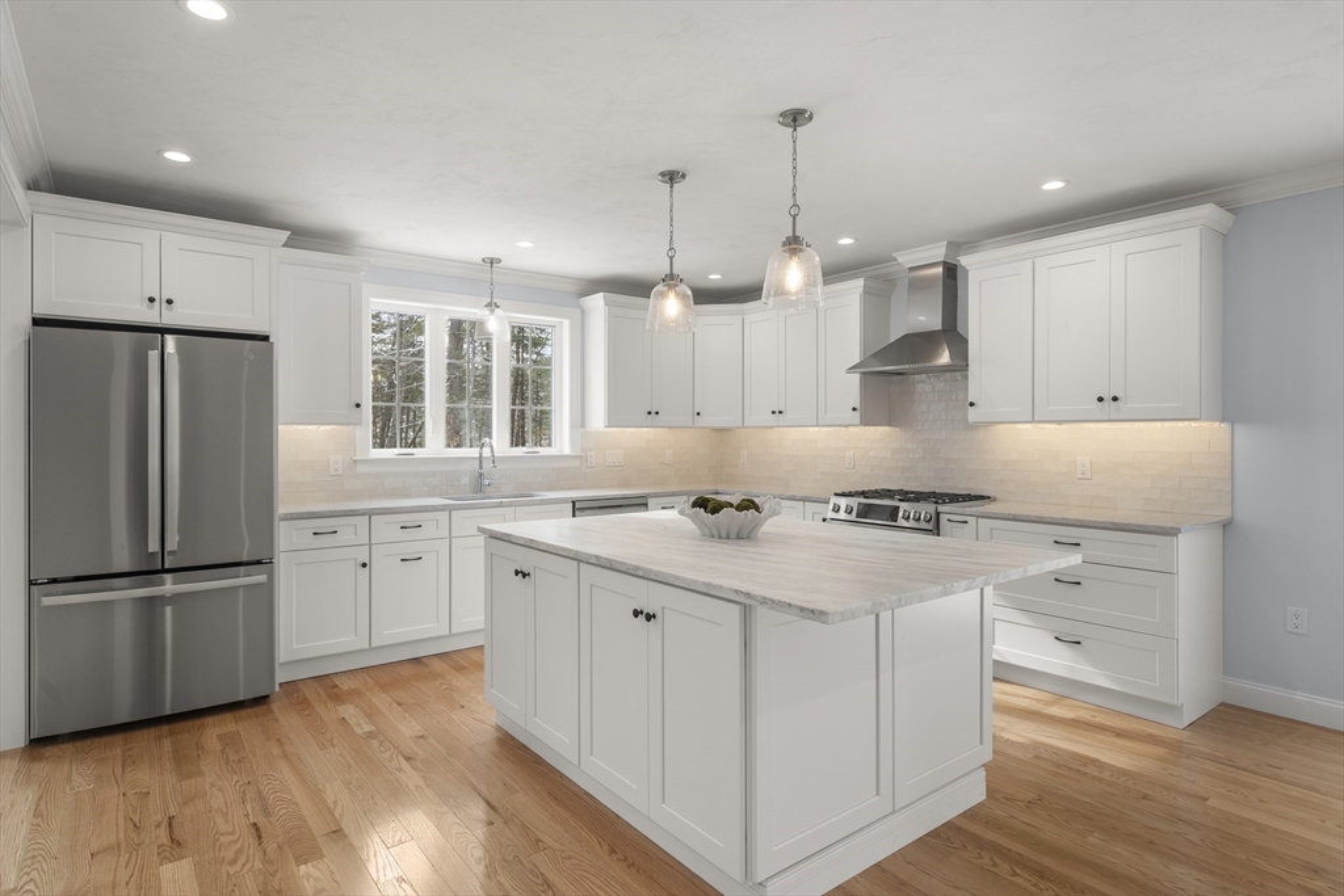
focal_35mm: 18
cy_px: 448
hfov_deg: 90.0
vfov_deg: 67.4
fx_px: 672
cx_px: 672
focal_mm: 18
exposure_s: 1/30
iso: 320
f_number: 7.1
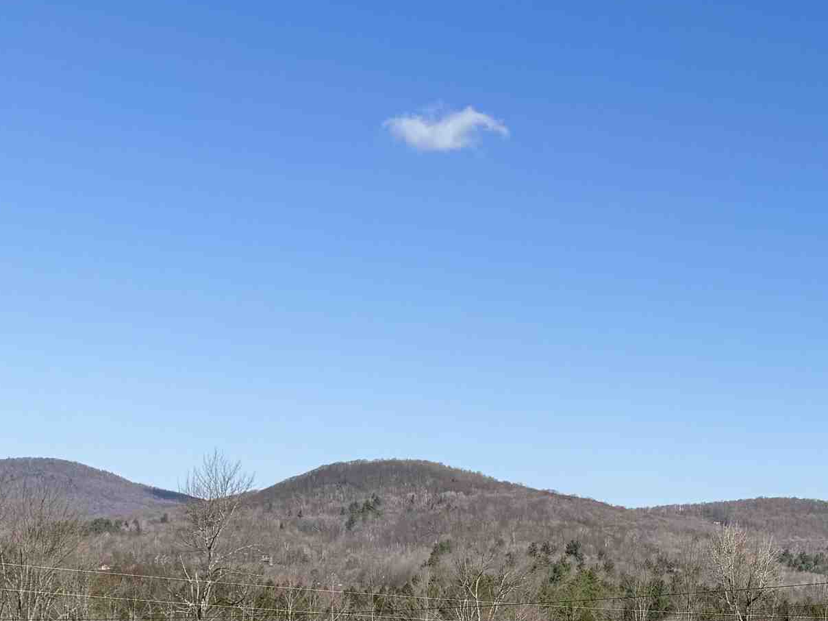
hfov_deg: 28.2
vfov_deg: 23.0
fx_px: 1459
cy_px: 630
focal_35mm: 61
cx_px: 954
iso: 80
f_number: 1.78
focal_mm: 6.76
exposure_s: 1/4975
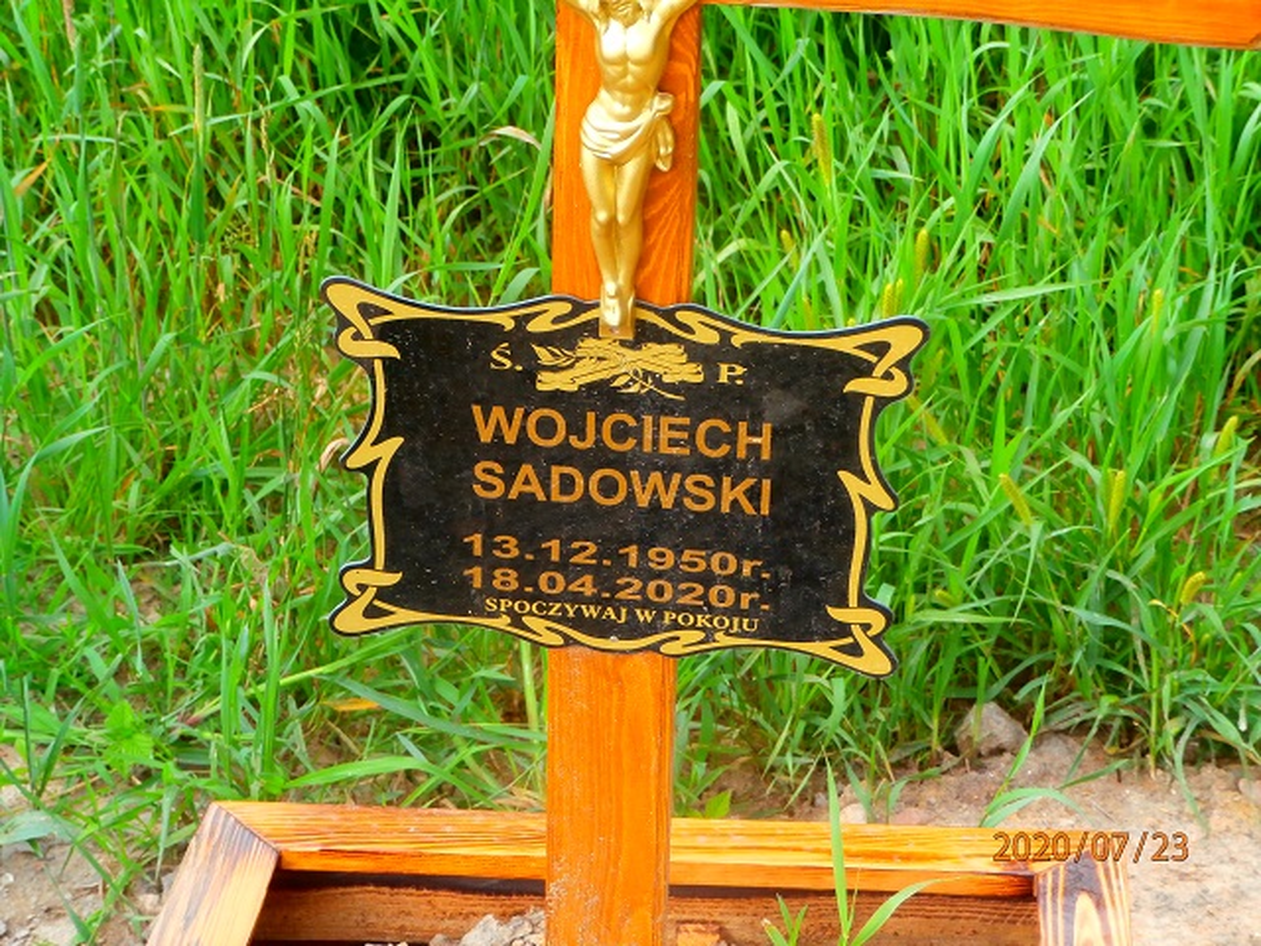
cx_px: 630
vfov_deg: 17.2
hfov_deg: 22.8
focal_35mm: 86
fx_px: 3133
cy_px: 473
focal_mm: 15.16
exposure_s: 1/100
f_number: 5
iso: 100
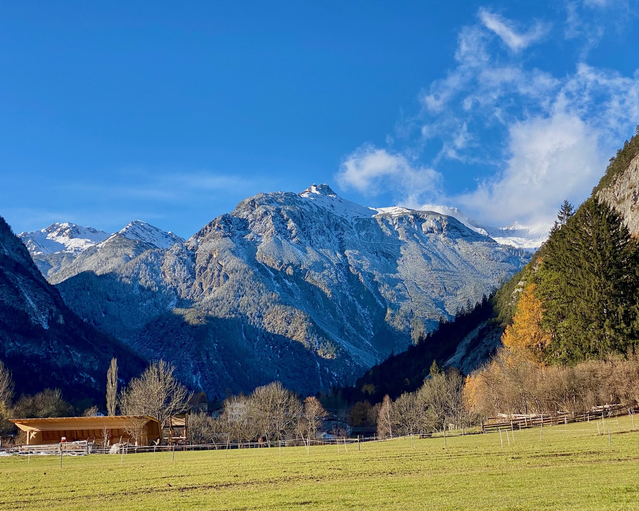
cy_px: 253
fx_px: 1040
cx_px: 335
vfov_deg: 27.6
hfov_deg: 34.1
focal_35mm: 55
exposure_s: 1/826
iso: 20
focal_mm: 6
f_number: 2
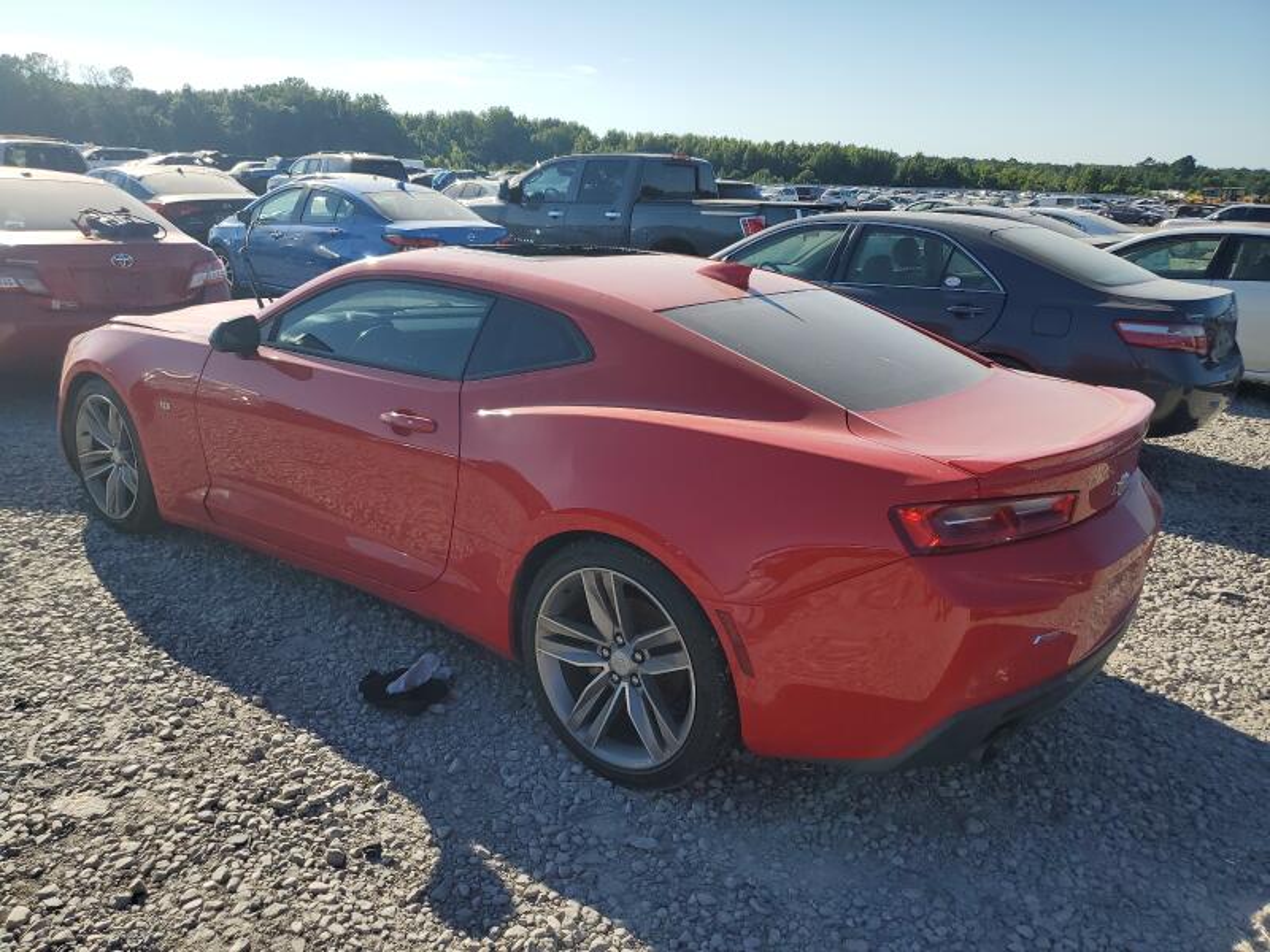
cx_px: 635
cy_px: 476
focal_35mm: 26
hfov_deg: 67.3
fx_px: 954
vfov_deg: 53.1
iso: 50
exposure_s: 1/3333
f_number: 1.5
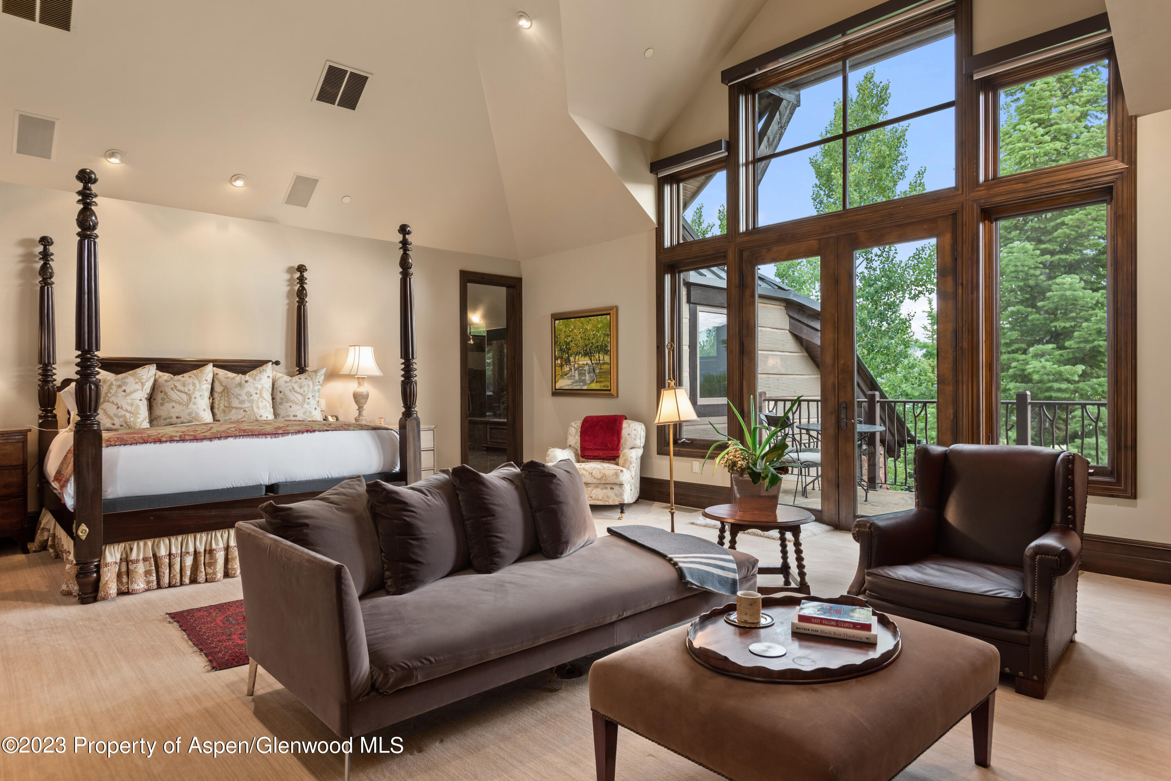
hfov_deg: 78.6
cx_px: 586
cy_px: 390
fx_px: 716
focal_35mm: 22
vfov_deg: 57.3
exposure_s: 6
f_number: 7.1
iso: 100
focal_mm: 22
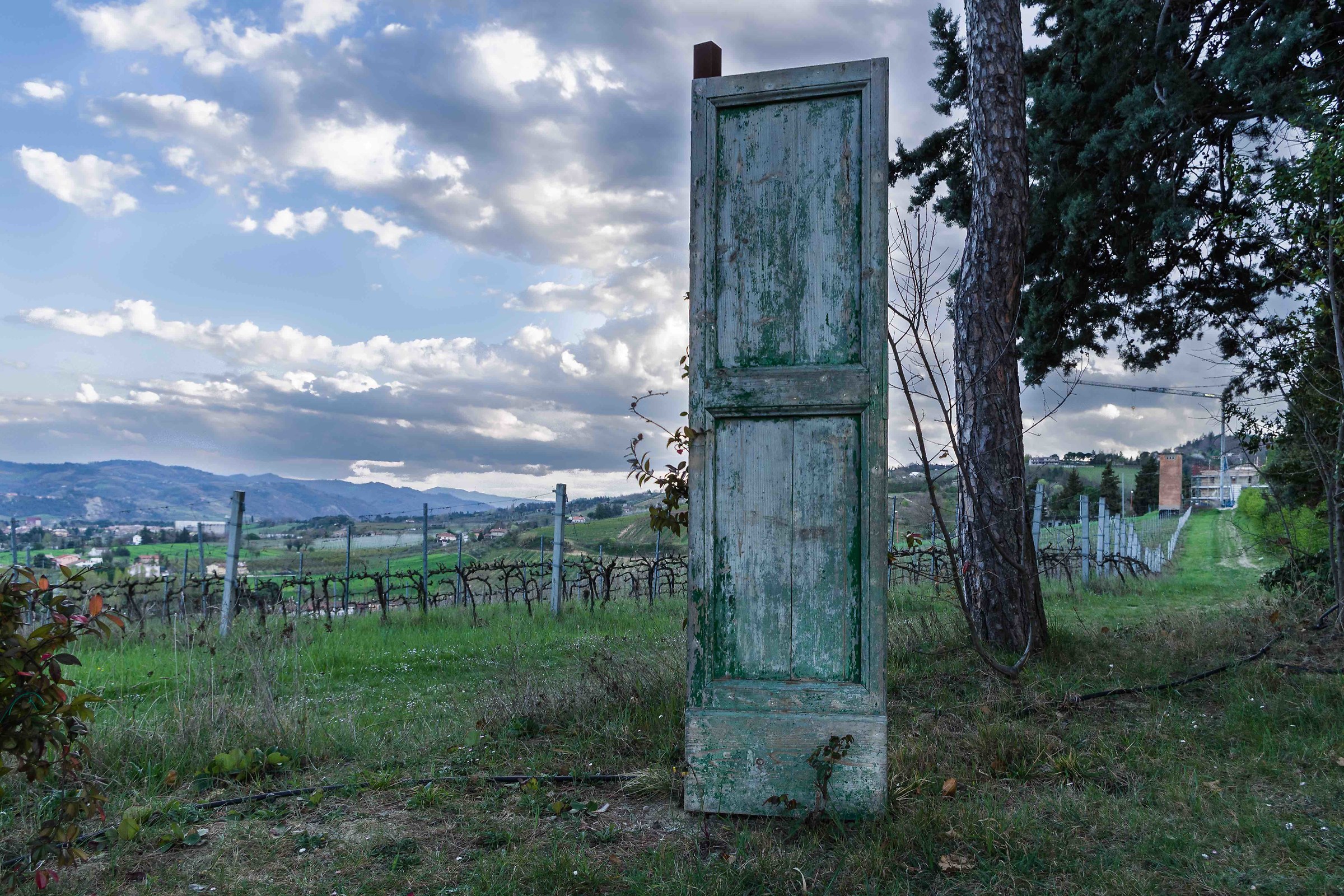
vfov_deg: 47.9
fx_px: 1008
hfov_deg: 67.4
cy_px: 448
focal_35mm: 27
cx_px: 672
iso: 200
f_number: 6.3
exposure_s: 1/160
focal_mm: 18
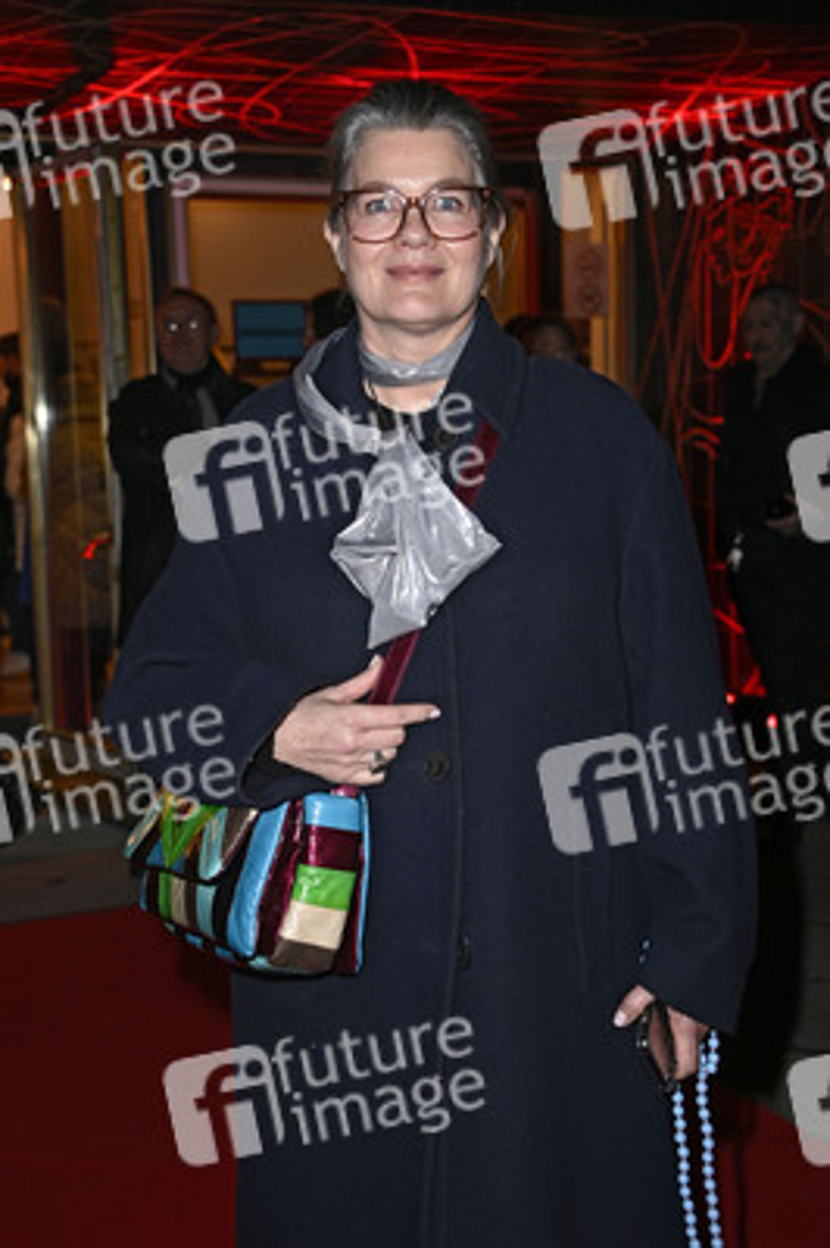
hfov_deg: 24.2
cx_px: 415
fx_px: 1940
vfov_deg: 35.7
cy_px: 624
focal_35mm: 56
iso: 400
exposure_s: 1/50
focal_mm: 56
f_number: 5.6
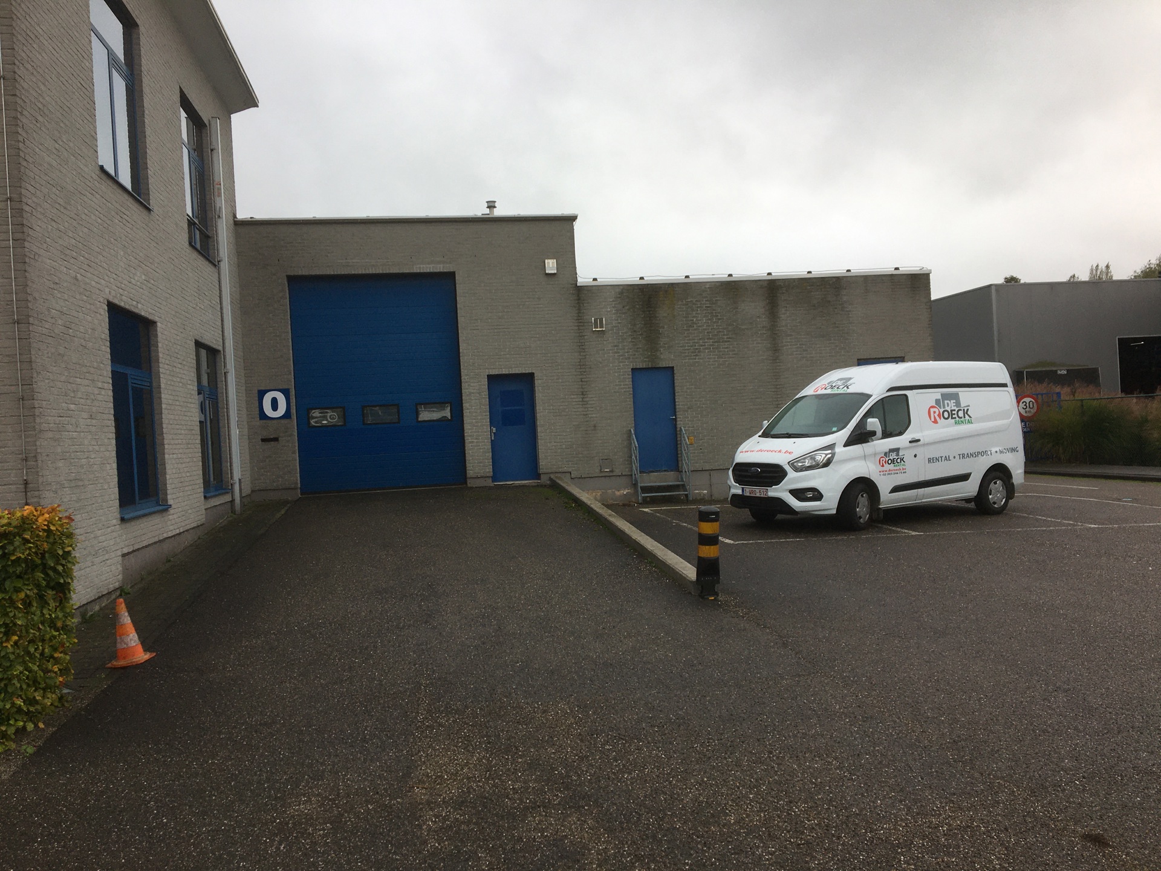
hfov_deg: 61.7
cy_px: 436
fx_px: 973
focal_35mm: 29
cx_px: 580
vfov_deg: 48.2
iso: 25
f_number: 2.2
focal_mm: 4.15
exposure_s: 1/306
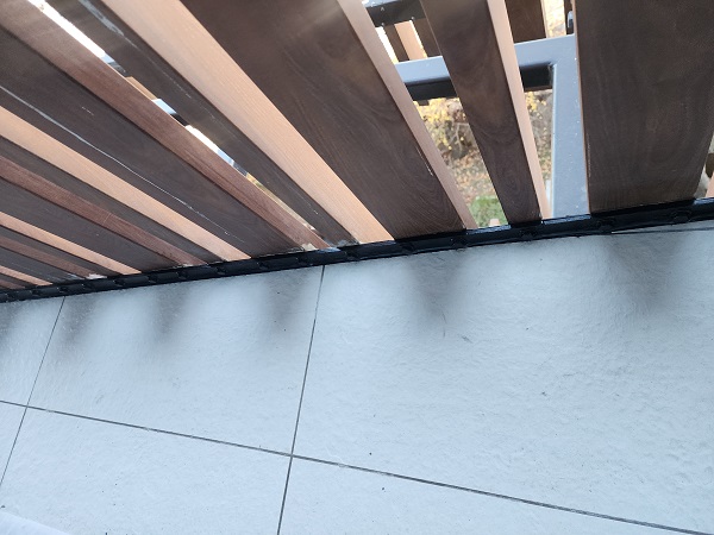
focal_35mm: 23
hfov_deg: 73.9
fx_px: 474
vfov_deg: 58.9
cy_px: 268
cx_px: 357
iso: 200
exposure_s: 1/180
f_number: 1.8
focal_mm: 6.4
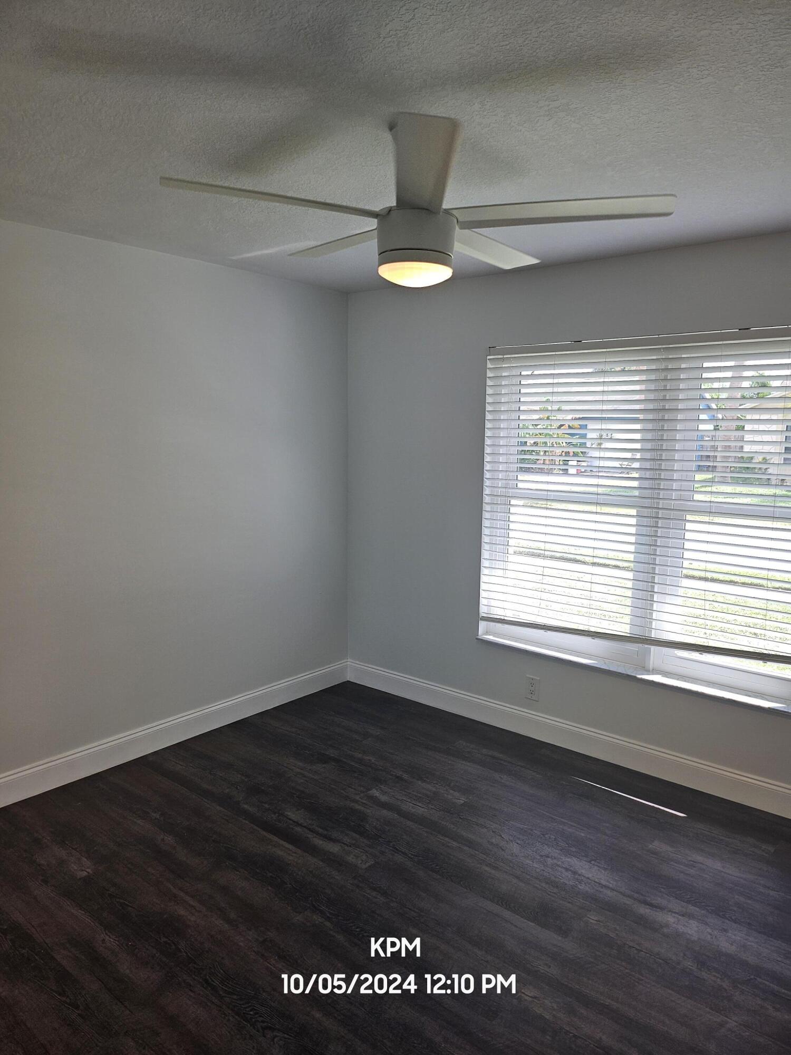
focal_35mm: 24
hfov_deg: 56.8
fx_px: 731
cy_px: 528
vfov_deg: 71.6
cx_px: 396
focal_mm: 5
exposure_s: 1/209
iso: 50
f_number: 1.8
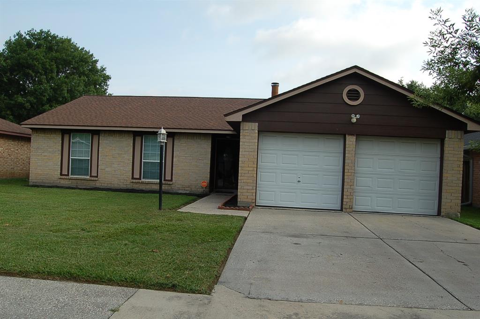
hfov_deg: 67.4
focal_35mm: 27
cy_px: 160
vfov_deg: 47.8
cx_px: 240
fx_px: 360
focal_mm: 18
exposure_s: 1/250
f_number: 8
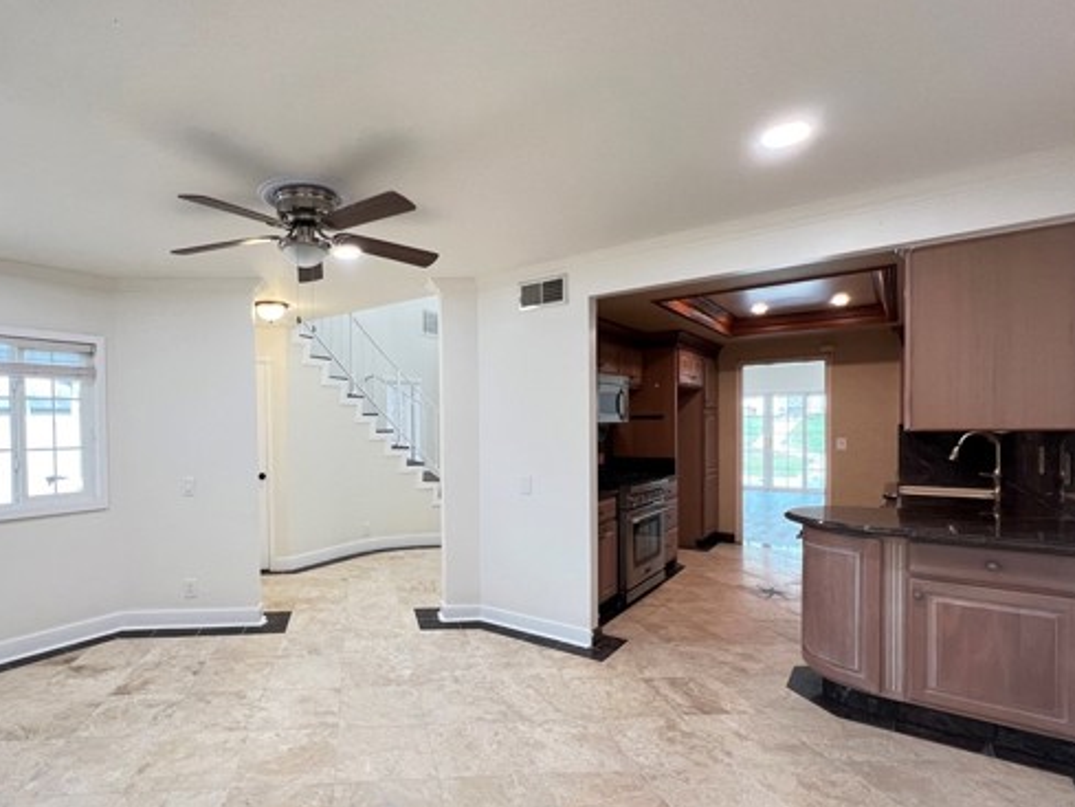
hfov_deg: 88.7
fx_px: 528
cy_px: 440
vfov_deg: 74.6
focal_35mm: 17
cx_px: 387
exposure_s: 1/60
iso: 200
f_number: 1.8
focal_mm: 1.57
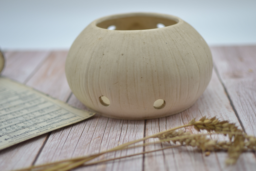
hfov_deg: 37.9
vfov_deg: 25.8
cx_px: 128
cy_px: 86
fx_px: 373
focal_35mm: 52
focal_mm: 35
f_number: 1.8
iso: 100
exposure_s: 1/500
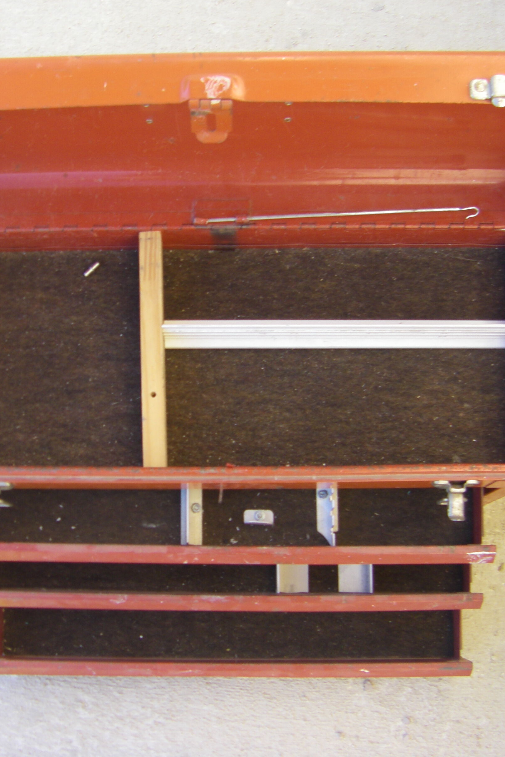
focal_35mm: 53
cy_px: 378
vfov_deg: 37.5
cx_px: 211
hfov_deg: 25.5
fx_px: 1115
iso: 64
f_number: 3.5
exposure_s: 1/60
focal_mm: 6.3
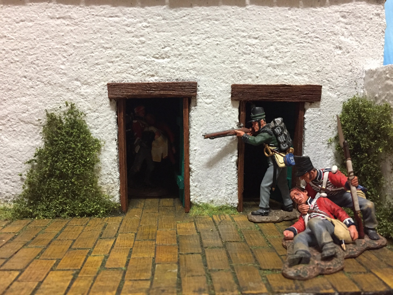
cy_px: 148
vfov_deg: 48.2
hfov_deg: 61.7
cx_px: 196
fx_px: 329
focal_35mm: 29
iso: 250
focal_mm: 4.15
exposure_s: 1/17
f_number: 2.2
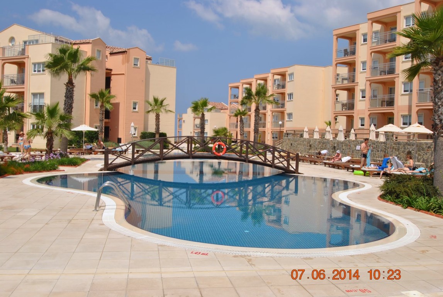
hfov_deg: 53.1
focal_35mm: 36
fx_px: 444
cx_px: 222
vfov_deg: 37.0
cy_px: 148
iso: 100
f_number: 9
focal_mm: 24
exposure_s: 1/320
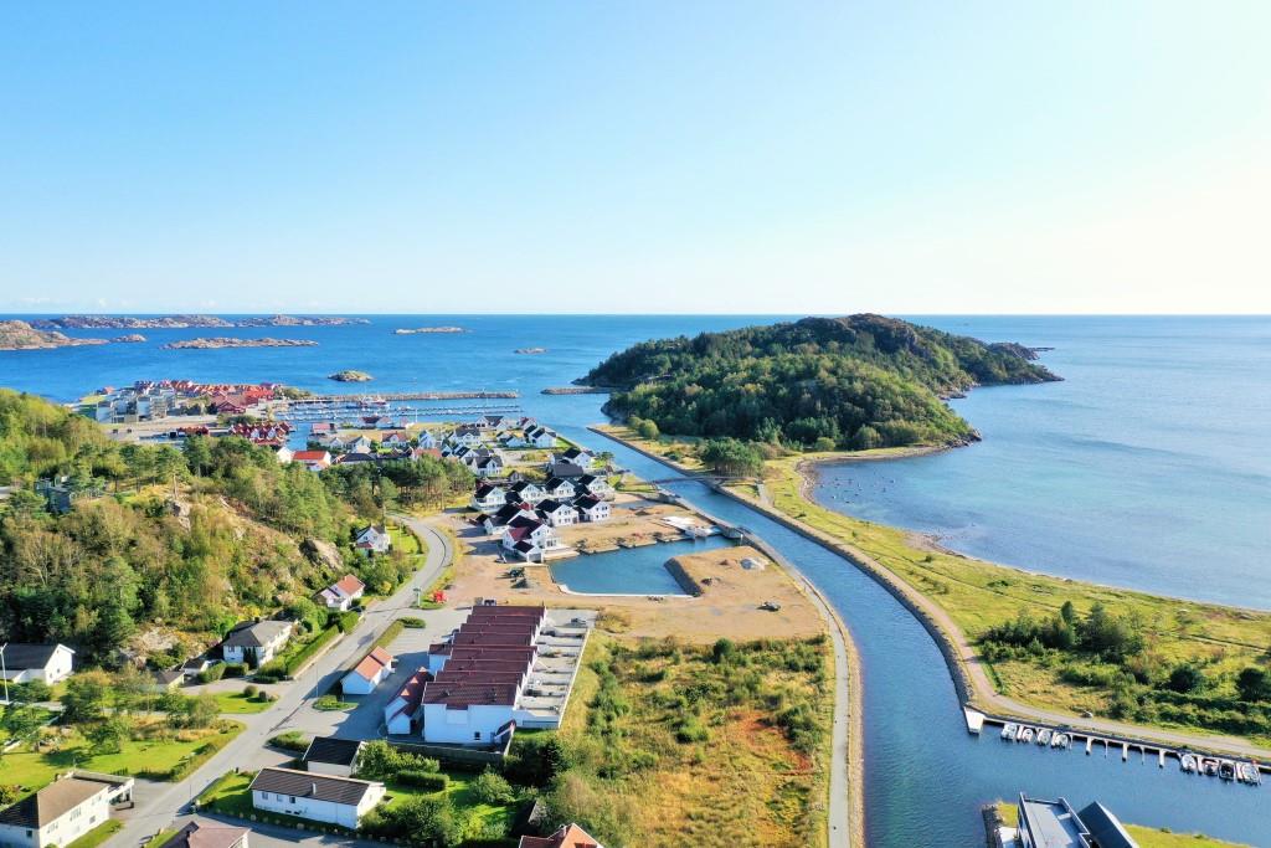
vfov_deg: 46.4
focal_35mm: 28
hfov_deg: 65.5
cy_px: 424
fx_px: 989
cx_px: 636
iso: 100
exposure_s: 1/320
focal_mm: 10.26
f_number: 5.6
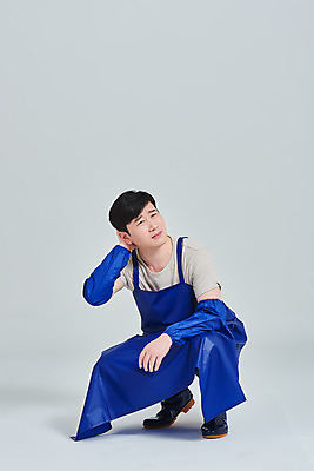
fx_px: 1124
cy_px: 236
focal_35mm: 86
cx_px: 157
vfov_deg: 23.6
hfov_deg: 15.9
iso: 100
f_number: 14
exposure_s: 1/125
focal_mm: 86
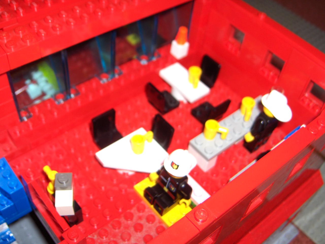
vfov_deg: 36.8
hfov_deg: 47.9
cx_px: 162
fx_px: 366
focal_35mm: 39
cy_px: 122
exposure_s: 1/60
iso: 100
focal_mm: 8
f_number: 4.8
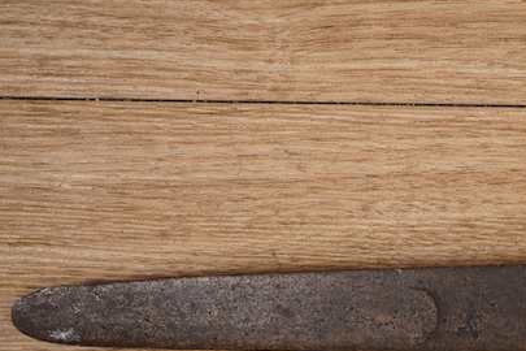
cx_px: 438
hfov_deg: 20.1
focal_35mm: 100
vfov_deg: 13.6
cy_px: 324
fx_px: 1461
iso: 1250
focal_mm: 30
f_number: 6.3
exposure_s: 1/125
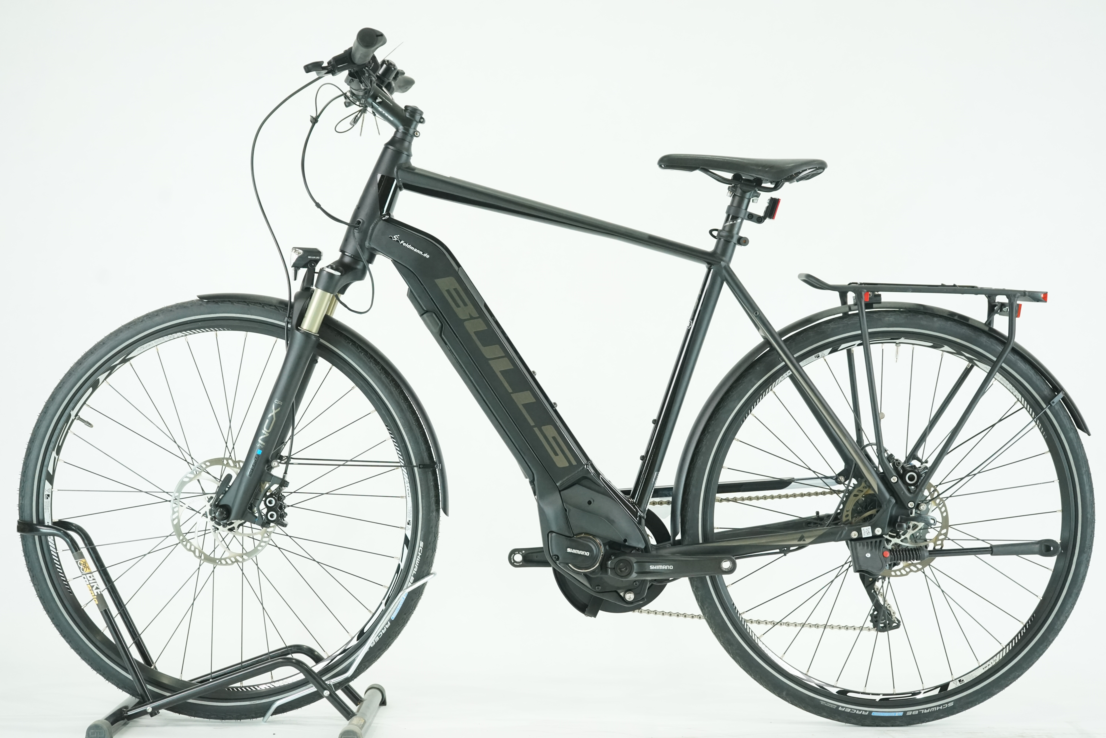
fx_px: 1874
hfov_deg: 32.9
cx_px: 553
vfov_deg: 22.3
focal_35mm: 61
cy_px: 369
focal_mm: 61
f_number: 5.6
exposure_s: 1/200
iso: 2500
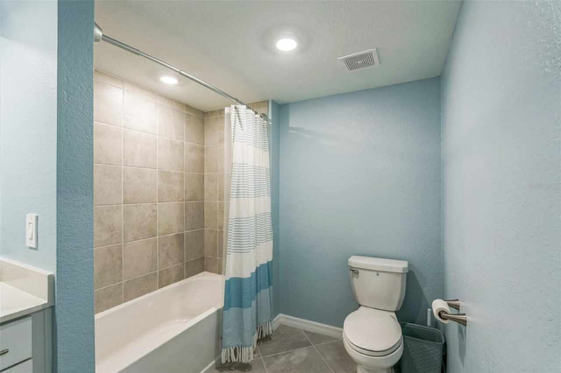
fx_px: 249
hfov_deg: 96.8
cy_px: 186
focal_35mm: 16
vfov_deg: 73.7
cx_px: 280
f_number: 8
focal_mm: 16
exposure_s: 1/20
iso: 400
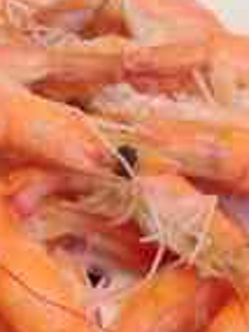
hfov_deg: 8.3
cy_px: 684
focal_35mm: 176
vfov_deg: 10.3
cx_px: -70
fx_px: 1691
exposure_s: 1/100
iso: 400
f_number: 1.8
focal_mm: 3.95
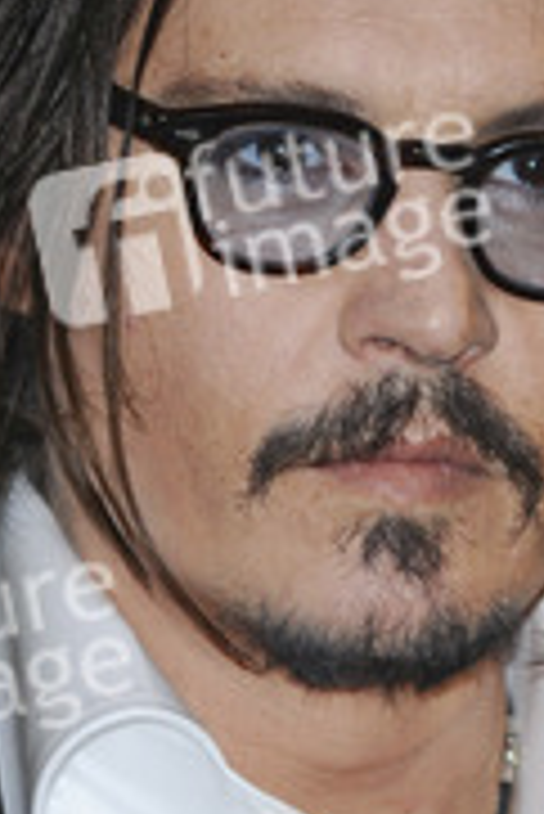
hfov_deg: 2.1
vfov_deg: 3.1
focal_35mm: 663
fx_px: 14998
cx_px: 393
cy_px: 445
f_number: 5
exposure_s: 1/160
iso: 400
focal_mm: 200
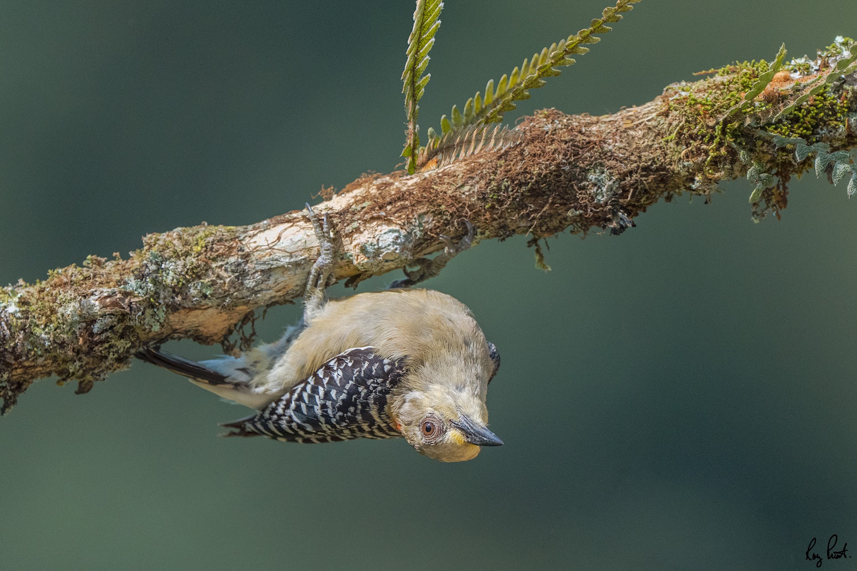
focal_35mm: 600
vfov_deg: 2.3
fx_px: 14282
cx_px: 428
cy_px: 286
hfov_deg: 3.4
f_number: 6.3
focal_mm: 600
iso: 1600
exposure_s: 1/3200
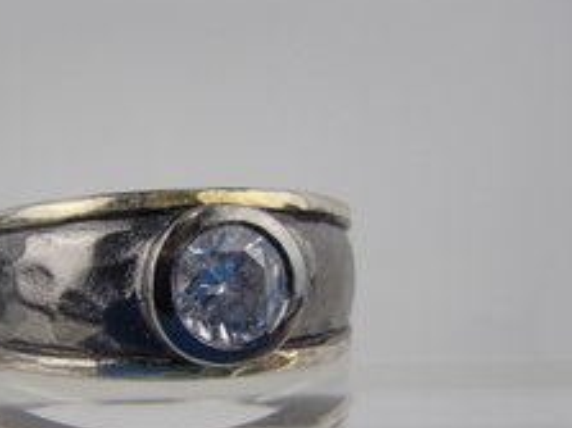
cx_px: 153
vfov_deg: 25.5
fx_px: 941
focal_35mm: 57
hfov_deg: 33.2
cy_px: 291
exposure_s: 1/160
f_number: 4.7
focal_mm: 6.64
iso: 125
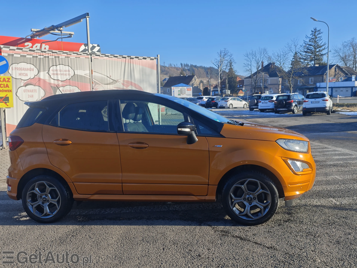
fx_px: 309
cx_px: 178
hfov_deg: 60.0
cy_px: 134
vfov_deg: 46.8
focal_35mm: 30
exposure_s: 1/1042
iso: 50
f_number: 2.8
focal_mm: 8.72
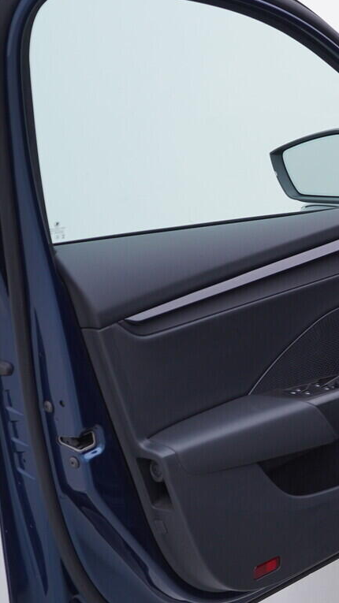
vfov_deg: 29.7
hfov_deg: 15.6
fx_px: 1135
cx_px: 516
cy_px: 288
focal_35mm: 71
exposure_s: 1/60
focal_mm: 24
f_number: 3.5
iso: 125
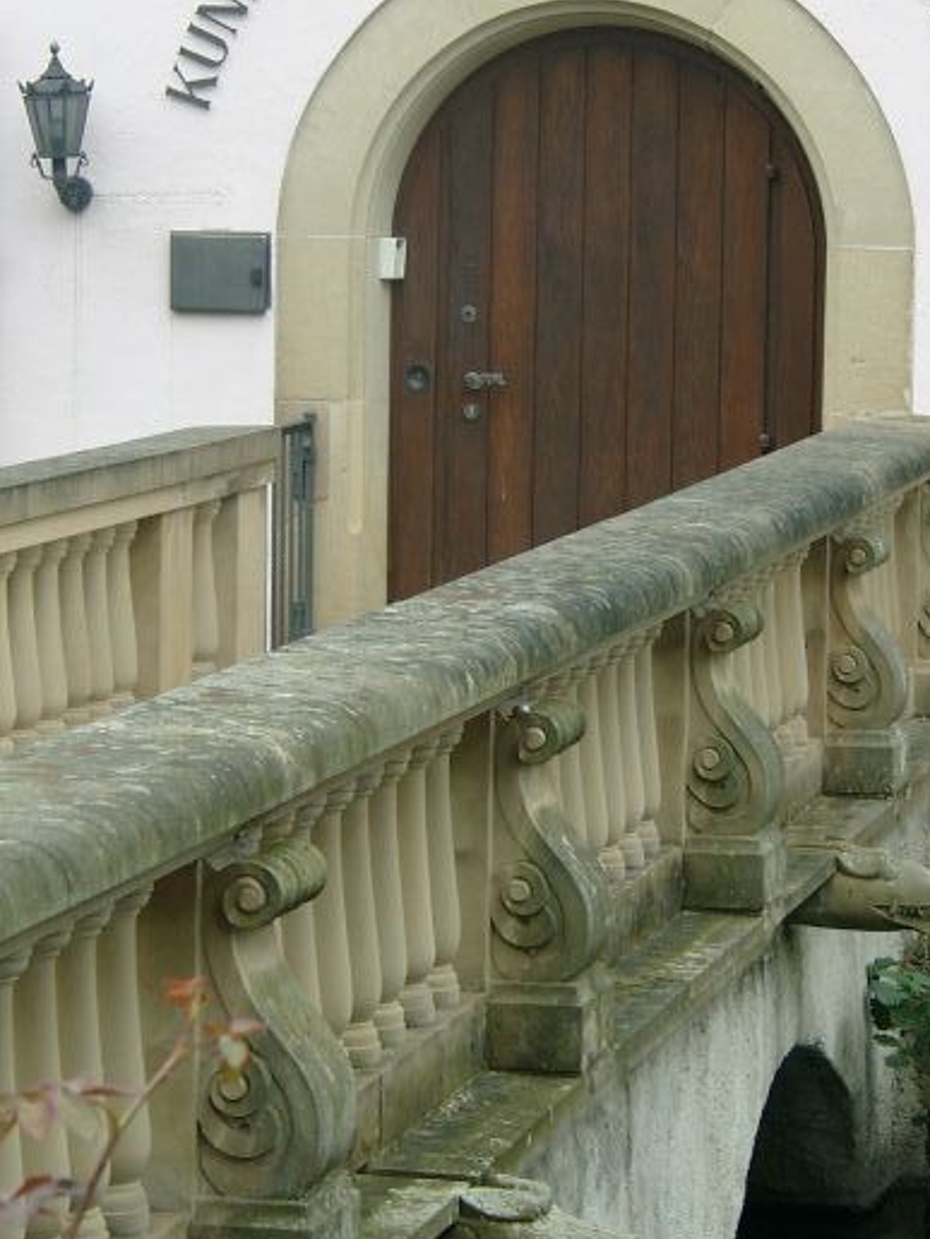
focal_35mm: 155
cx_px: 625
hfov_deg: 9.6
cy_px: 495
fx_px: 5552
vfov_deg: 12.7
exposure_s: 1/74.2
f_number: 4
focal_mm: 20.72
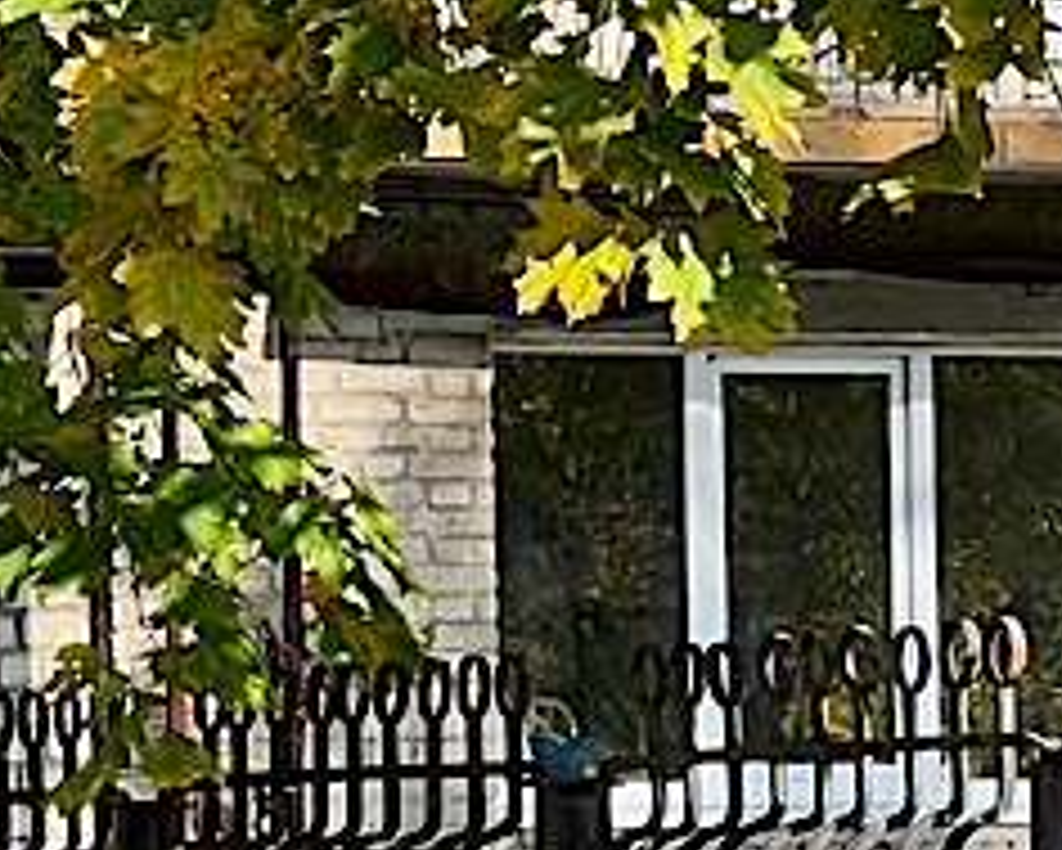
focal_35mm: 446
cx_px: 828
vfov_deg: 3.4
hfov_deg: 4.3
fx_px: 14024
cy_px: 1709
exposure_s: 1/172
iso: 32
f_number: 2.8
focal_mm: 9
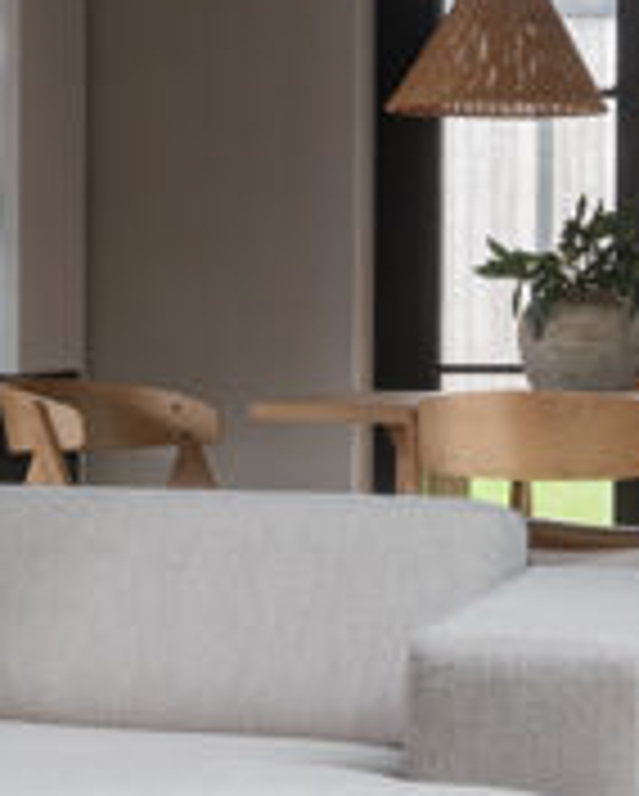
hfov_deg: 11.2
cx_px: -340
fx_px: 3115
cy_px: 540
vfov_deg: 14.5
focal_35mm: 132
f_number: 7.1
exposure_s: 1/2.5
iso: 100
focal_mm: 39
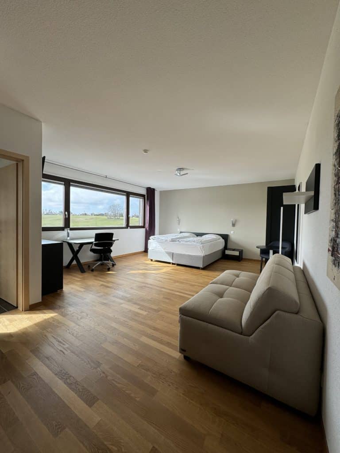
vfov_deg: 102.1
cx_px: 170
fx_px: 183
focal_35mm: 14
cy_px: 226
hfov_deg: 85.7
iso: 40
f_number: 2.2
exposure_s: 1/261
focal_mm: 2.22
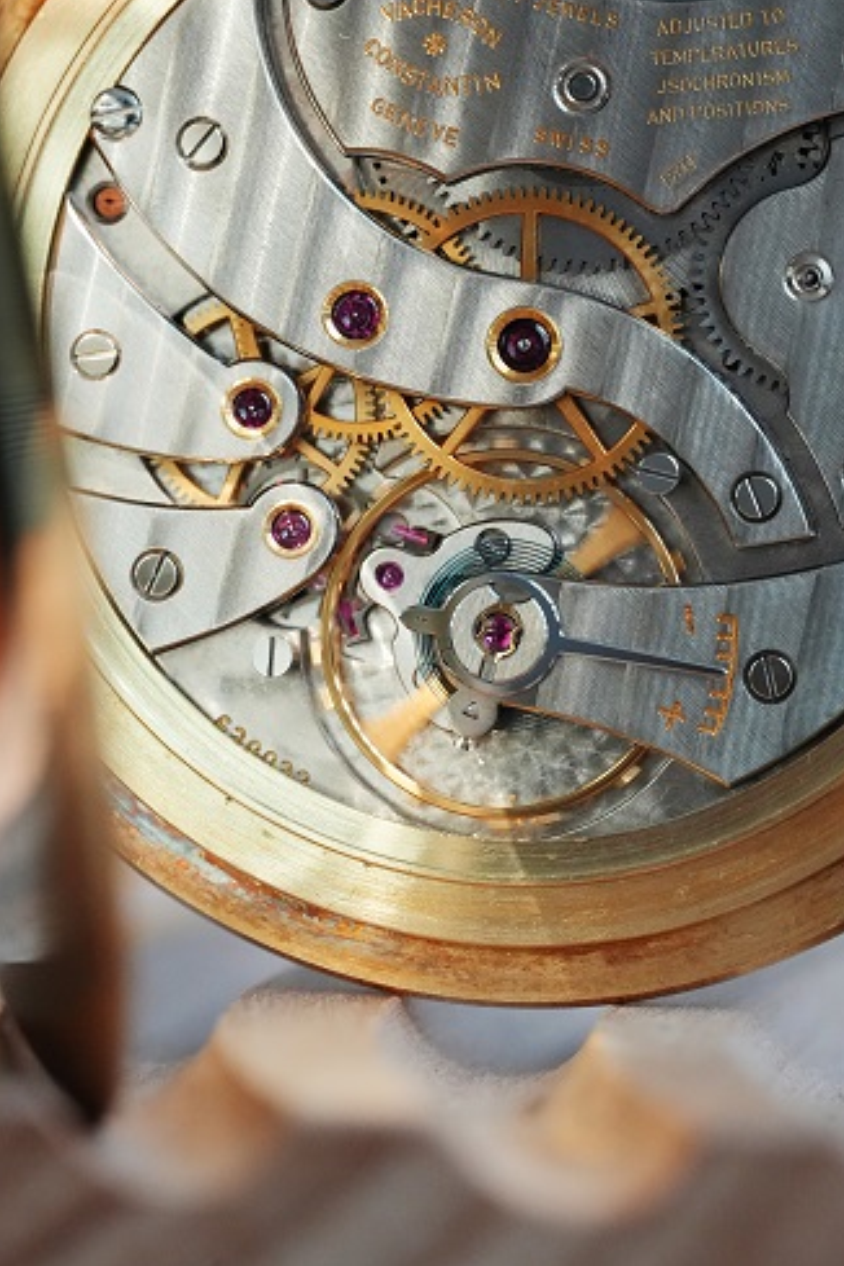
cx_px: 542
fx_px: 5169
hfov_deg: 9.3
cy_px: 397
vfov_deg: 13.9
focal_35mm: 147
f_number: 8
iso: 5000
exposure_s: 1/250
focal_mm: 105
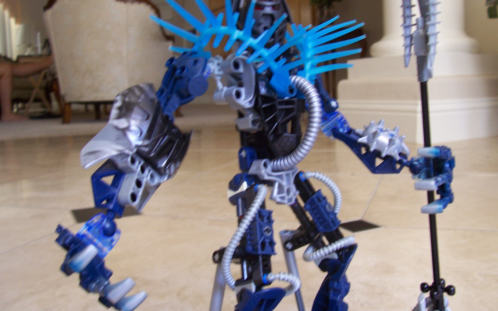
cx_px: 255
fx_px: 502
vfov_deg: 34.4
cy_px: 134
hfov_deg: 52.7
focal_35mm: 37
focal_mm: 5.6
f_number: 2.7
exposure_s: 1/20
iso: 160
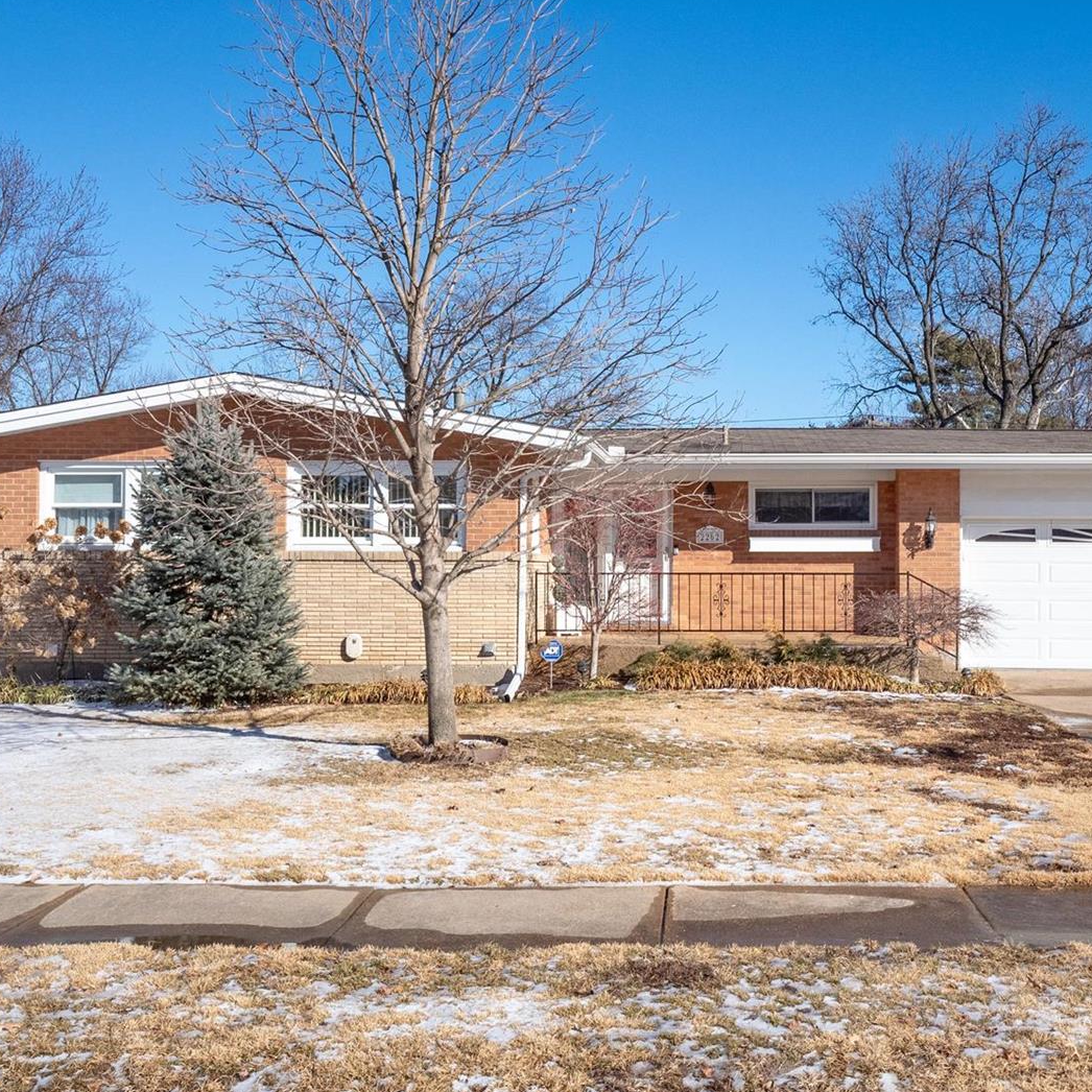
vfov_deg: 42.8
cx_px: 670
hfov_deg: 42.6
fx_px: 1392
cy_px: 544
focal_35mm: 39
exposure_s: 1/1250
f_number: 8
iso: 400
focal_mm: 15
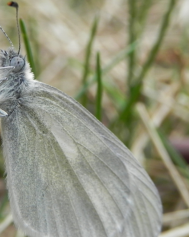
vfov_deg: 11.4
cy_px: 127
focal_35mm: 169
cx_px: 7
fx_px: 1183
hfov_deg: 9.1
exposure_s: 1/203
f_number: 5.6
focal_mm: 16.9
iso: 160
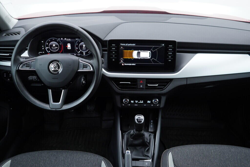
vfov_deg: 36.9
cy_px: 84
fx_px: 250
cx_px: 125
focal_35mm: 36
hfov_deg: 53.1
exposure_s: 1/40
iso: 125
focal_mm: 24
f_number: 2.8
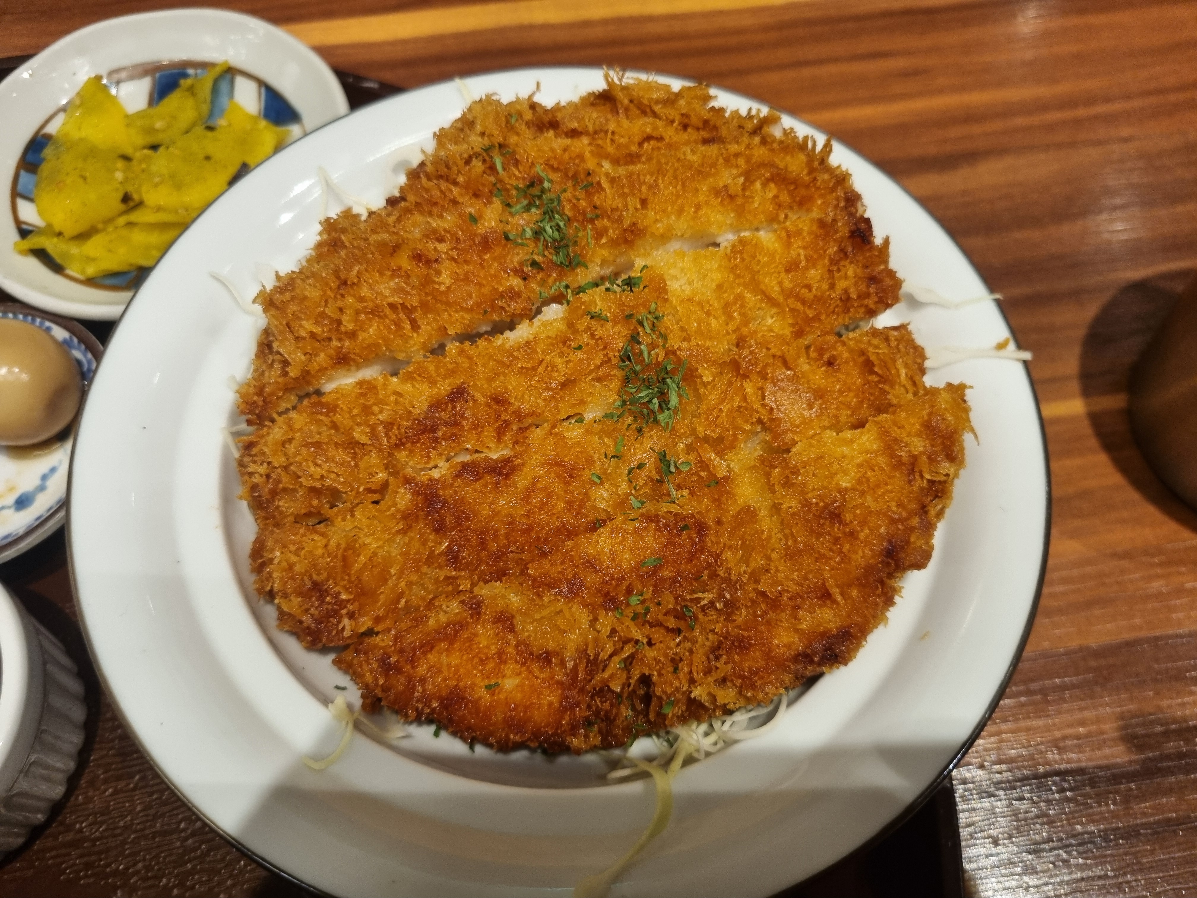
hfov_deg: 67.3
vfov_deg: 53.1
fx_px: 899
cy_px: 449
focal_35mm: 26
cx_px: 598
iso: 250
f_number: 1.8
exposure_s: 1/120
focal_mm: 5.4
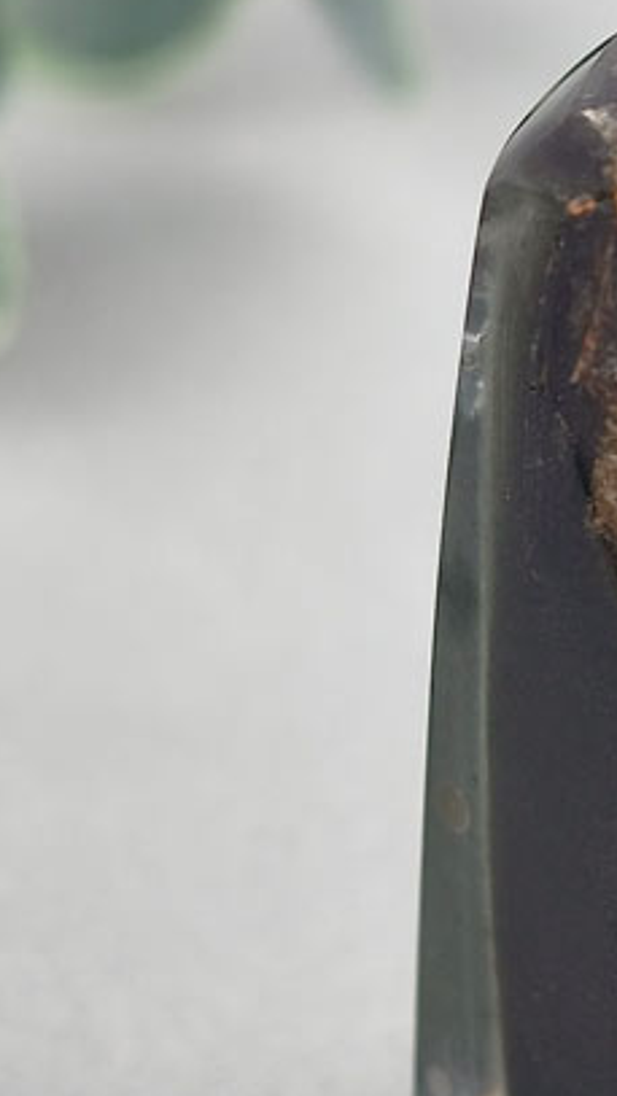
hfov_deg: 4.6
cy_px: 502
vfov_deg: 8.2
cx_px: 480
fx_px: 7648
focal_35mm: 263
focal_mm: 22.48
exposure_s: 1/160
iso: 125
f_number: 2.67
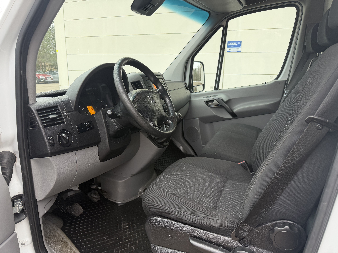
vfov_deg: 56.8
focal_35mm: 24
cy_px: 126
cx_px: 169
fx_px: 234
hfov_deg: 71.6
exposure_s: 1/121
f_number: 1.78
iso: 100
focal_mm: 6.76
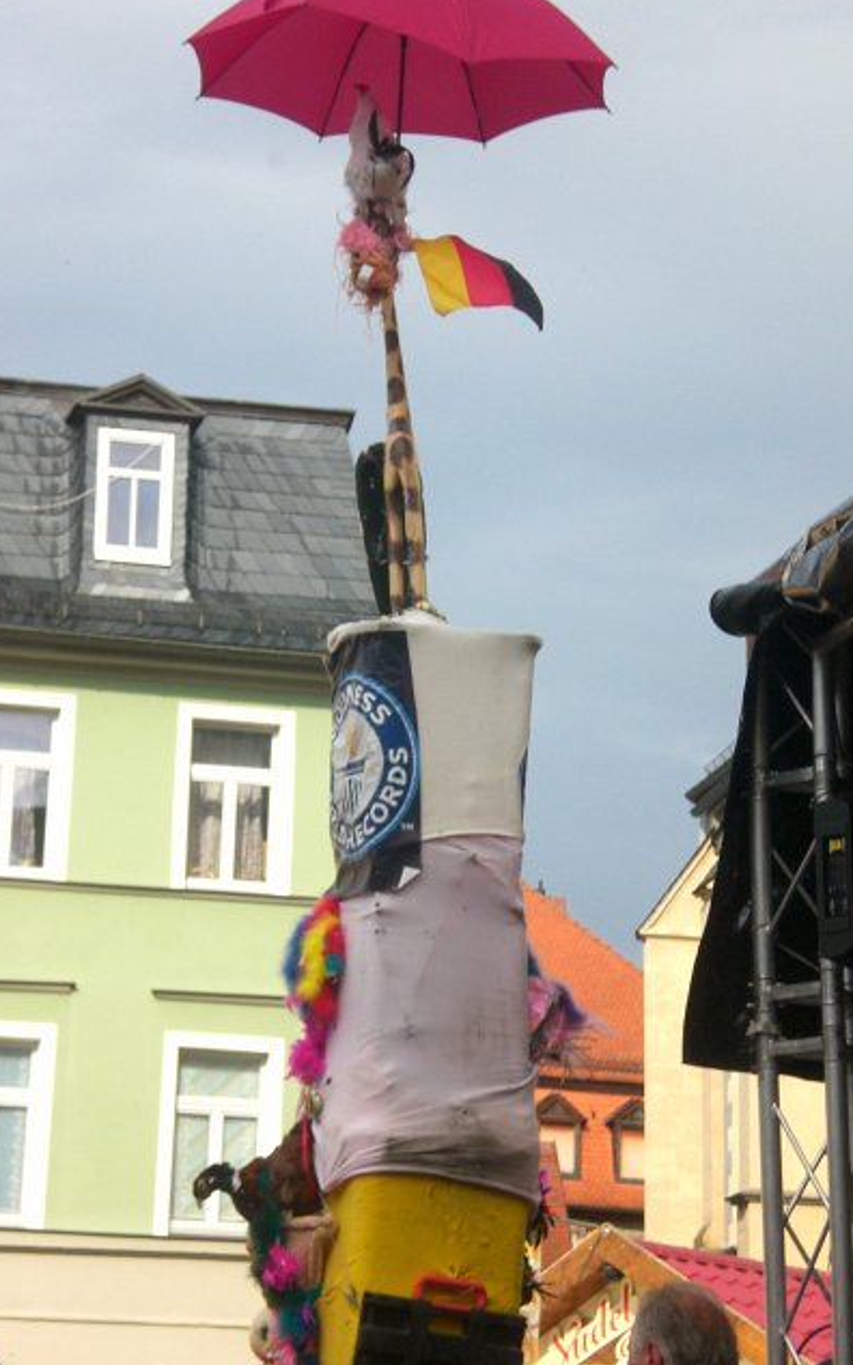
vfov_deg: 17.1
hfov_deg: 10.7
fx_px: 4540
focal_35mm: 122
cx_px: 366
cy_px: 678
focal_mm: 18.9
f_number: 5.9
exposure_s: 1/400
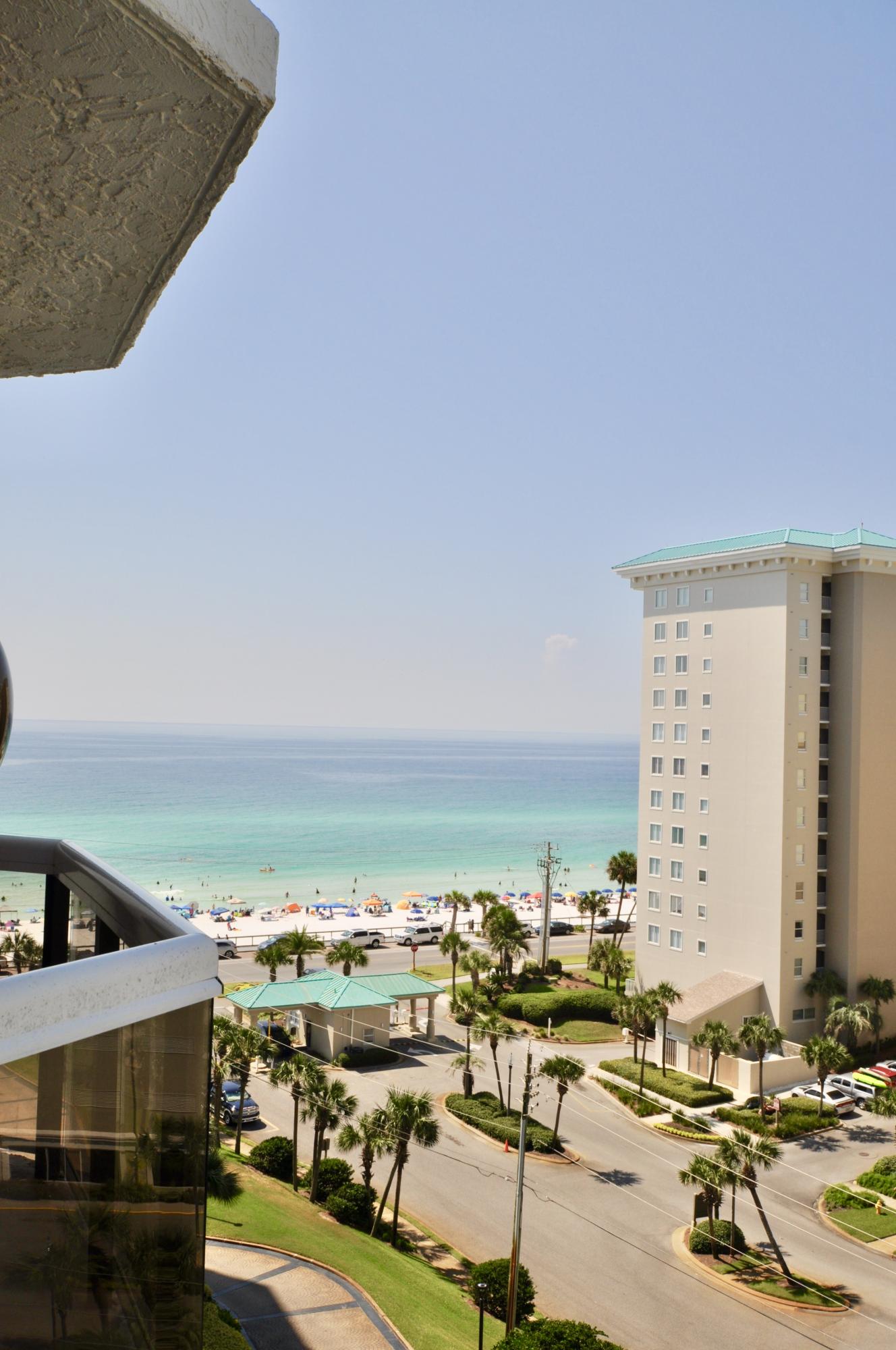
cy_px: 675
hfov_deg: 36.8
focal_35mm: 36
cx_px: 448
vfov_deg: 53.2
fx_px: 1348
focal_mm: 24
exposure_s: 1/400
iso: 200
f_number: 10
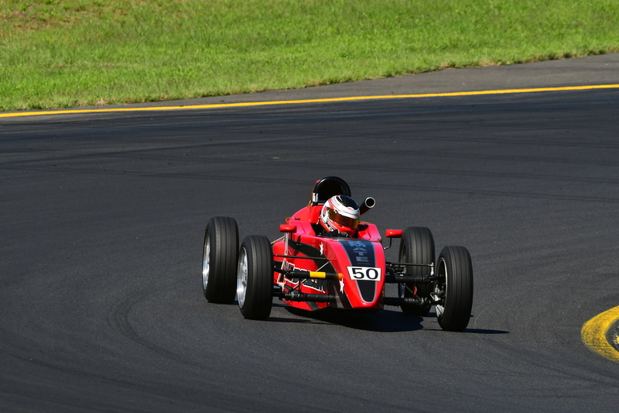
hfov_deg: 3.1
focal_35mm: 675
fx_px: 11603
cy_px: 206
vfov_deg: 2.0
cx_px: 310
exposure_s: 1/640
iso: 400
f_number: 11
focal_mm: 450
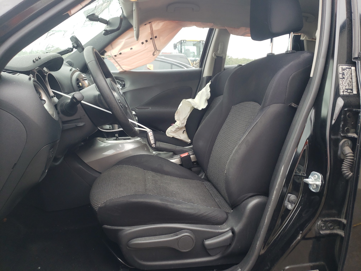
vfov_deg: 53.1
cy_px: 136
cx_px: 180
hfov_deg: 67.3
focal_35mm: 26
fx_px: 271
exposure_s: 1/312
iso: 50
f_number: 1.5
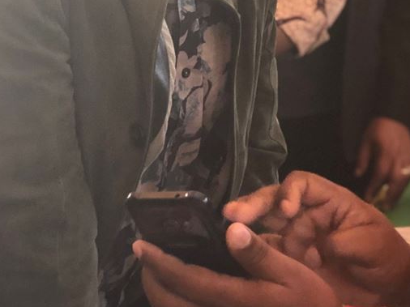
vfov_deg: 10.2
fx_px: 1717
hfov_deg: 13.5
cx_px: 370
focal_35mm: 145
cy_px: 24
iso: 160
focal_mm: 6
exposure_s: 1/30
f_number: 2.4
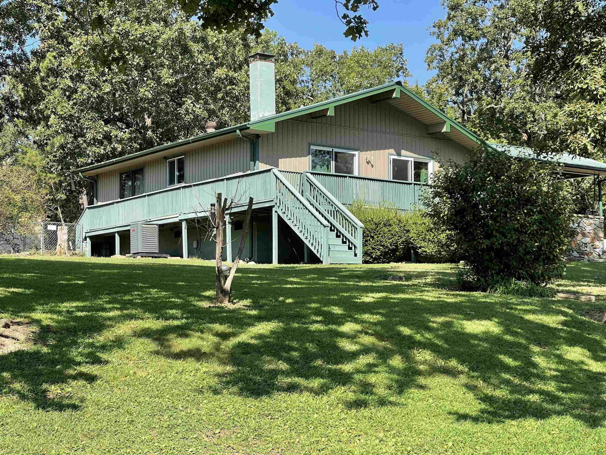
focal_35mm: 64
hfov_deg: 30.3
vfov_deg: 22.9
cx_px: 303
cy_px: 228
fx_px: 1120
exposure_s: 1/424
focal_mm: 7.5
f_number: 2.2
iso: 20
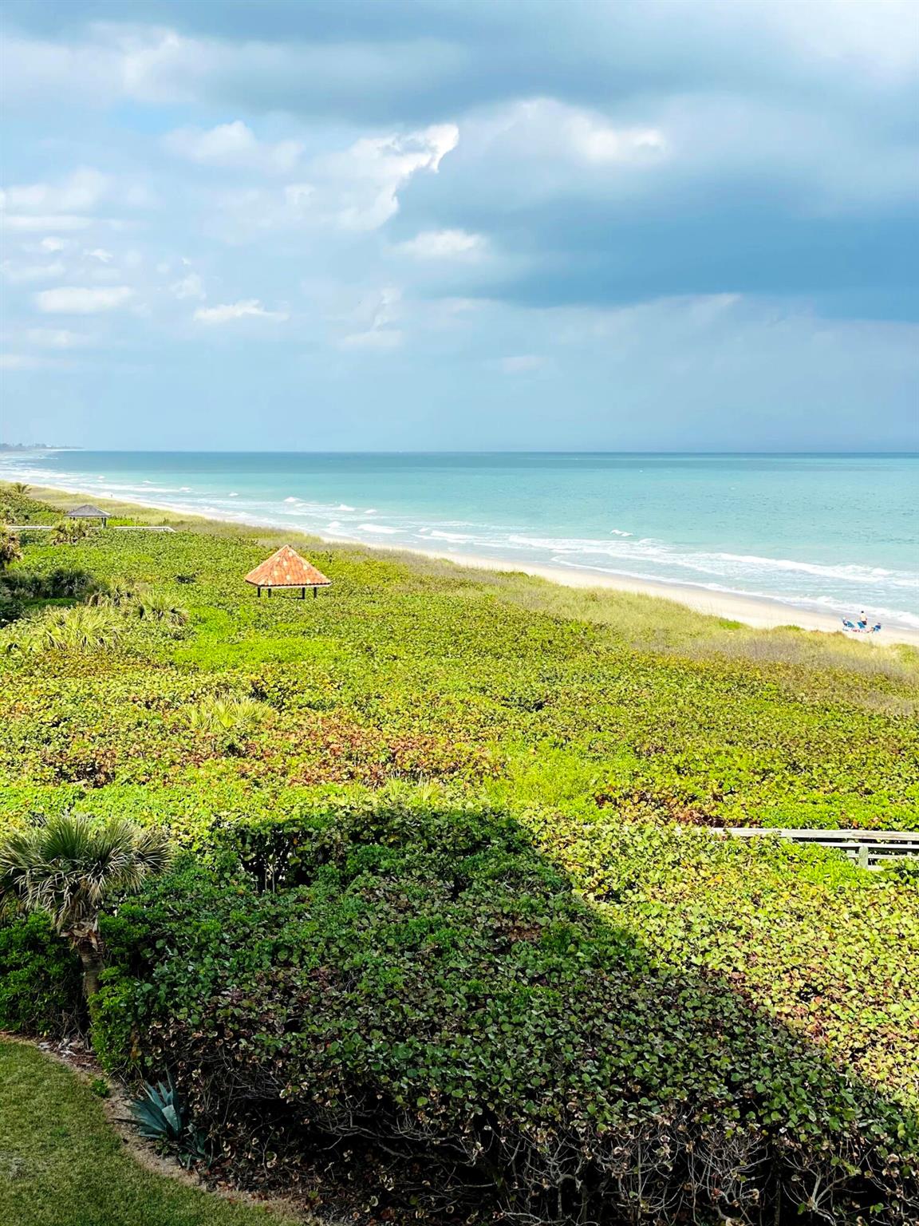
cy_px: 613
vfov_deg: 36.8
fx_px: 1841
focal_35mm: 52
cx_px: 460
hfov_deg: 28.0
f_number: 2
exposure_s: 1/1996
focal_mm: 6
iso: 20
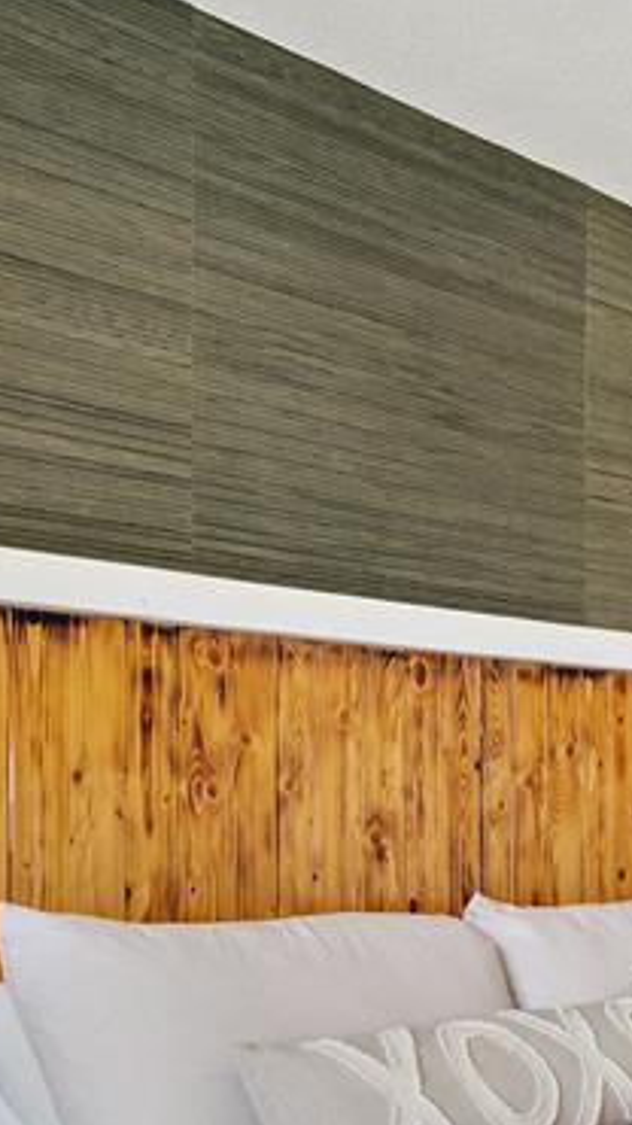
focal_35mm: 58
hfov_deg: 17.7
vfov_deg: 35.6
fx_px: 1729
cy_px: 774
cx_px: 1042
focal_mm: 16
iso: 400
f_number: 10
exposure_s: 1/2.5
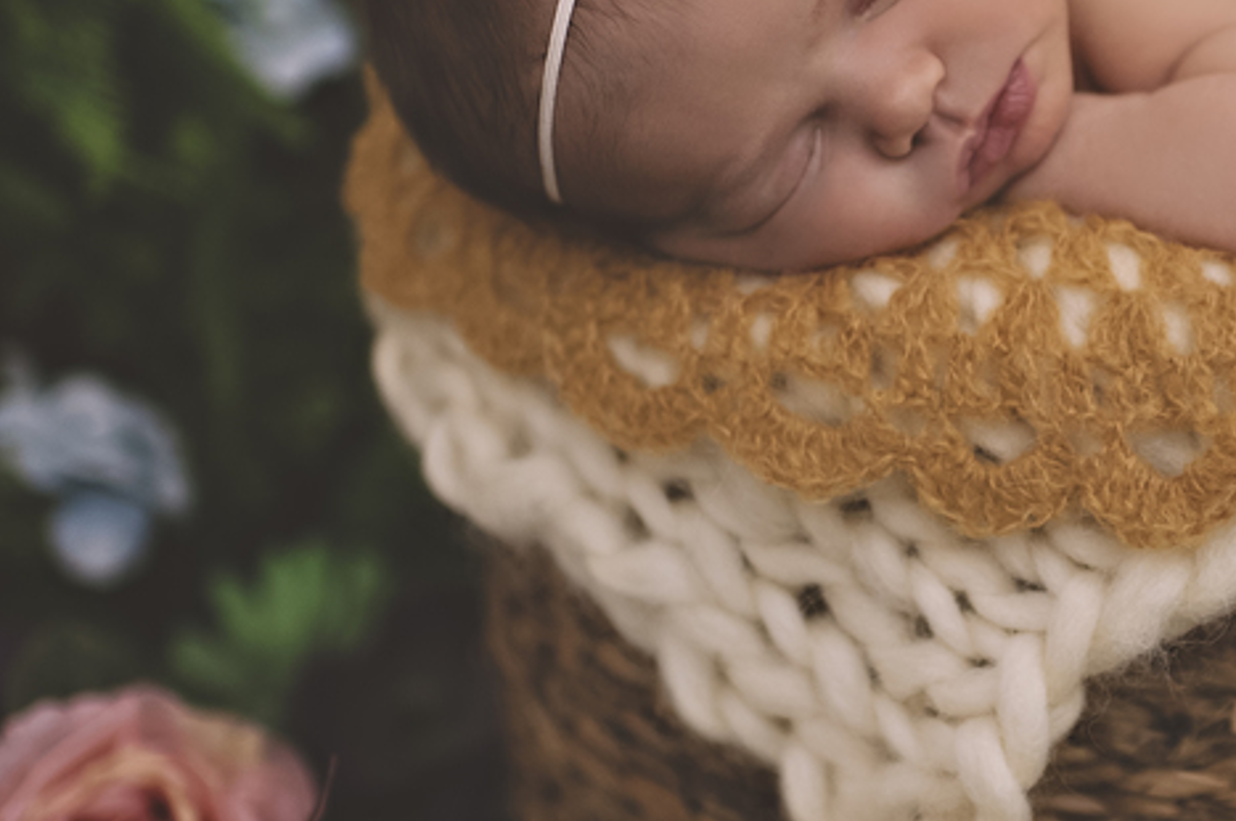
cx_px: 1040
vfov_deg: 15.1
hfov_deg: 22.3
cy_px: 320
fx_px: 3086
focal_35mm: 90
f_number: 1.8
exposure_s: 1/160
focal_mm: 35
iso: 200
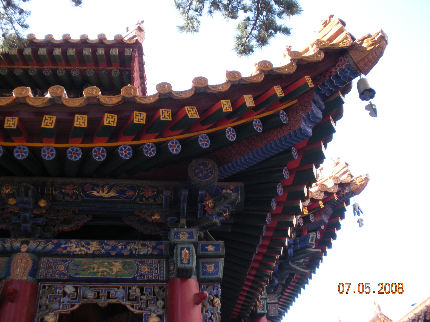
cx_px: 215
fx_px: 447
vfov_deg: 39.7
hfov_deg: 51.4
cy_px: 161
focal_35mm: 36
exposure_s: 1/61.4
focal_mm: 6.3
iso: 81
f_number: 3.5
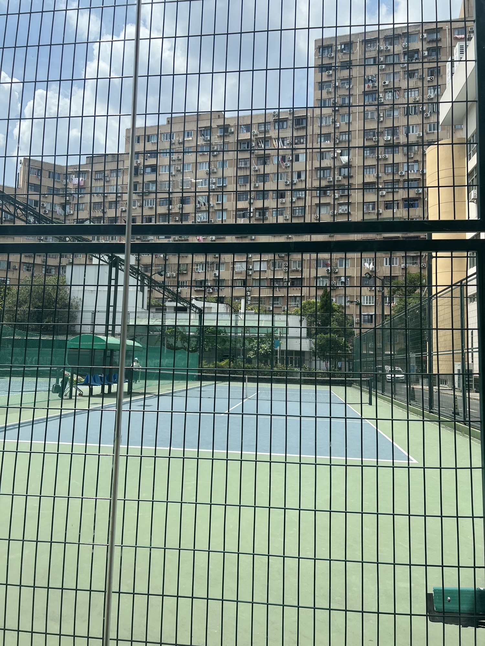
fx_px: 486
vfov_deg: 67.3
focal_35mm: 26
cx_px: 242
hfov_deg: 53.1
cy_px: 323
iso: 50
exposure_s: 1/3460
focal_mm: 5.7
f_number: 1.5
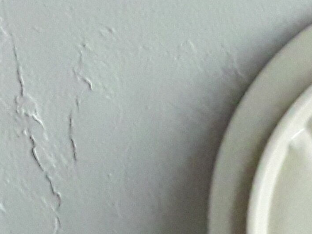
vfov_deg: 10.8
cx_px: 679
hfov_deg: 13.0
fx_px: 1127
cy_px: 478
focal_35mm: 125
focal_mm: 2.91
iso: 400
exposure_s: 1/485
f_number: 1.9
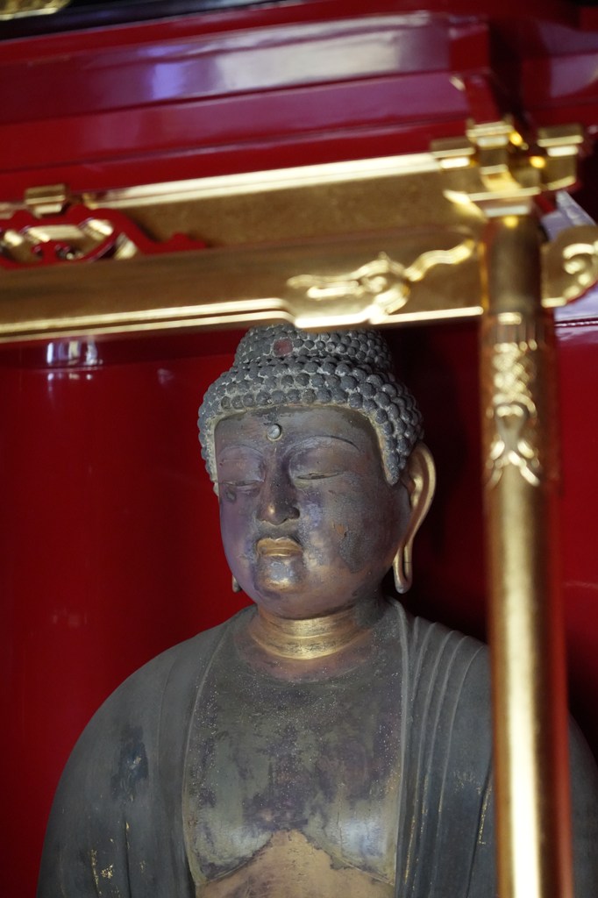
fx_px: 2618
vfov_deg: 19.5
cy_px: 449
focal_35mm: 105
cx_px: 299
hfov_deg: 13.0
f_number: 4
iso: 10000
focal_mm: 105
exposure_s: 1/160
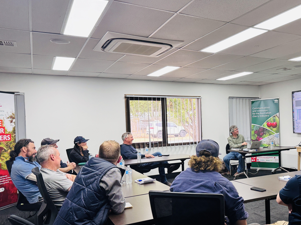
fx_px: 287
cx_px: 207
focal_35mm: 33
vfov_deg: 42.9
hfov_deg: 54.0
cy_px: 127
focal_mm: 6.76
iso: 200
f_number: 1.78
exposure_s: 1/100
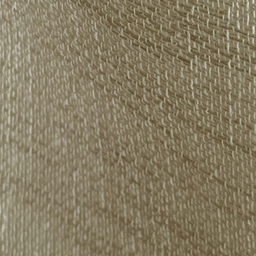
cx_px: 81
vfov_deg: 15.5
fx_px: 887
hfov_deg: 16.4
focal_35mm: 106
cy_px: -90
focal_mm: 5.1
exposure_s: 1/351
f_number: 1.6
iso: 32
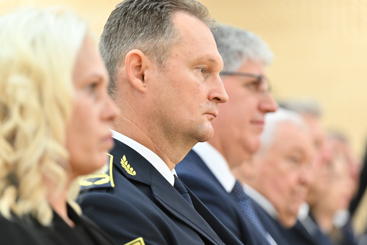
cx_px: 184
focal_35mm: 180
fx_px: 1835
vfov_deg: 7.6
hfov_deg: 11.4
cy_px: 122
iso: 2500
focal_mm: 180
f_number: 3.5
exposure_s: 1/125
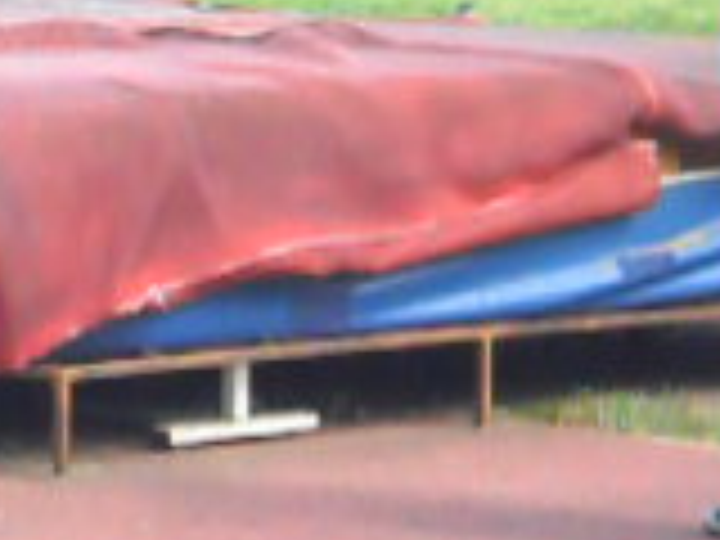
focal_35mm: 252
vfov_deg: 5.9
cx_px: -680
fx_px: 5242
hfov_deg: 7.6
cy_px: -76
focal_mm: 11.2
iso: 240
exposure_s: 1/30
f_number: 14.1
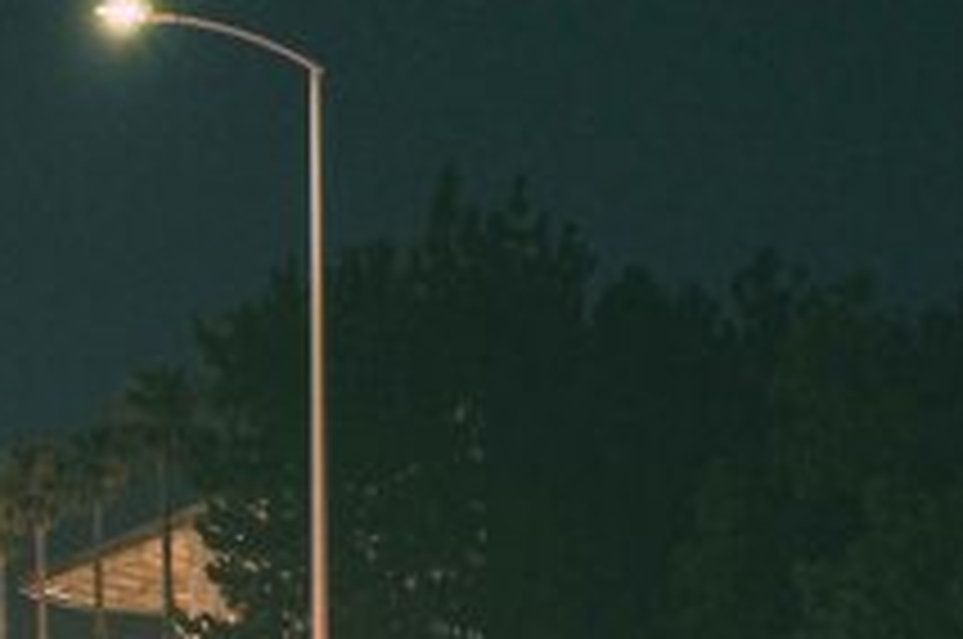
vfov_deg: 10.4
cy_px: 511
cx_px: -522
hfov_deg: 14.5
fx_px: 3499
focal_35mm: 131
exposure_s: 1/60
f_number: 2
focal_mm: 23
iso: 1250
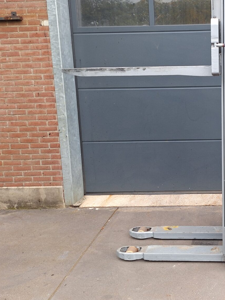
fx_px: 355
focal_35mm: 41
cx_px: 210
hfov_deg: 33.0
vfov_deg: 45.6
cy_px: 129
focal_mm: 5.54
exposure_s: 1/50
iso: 64
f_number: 1.8
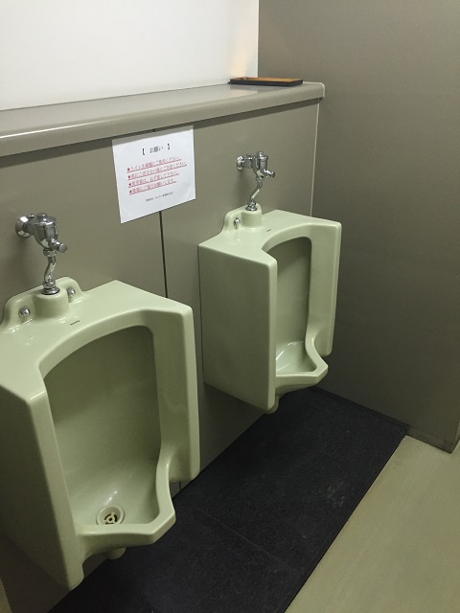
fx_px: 514
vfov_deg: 61.7
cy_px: 306
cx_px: 230
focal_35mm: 29
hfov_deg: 48.2
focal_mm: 4.15
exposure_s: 1/30
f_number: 2.2
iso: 100
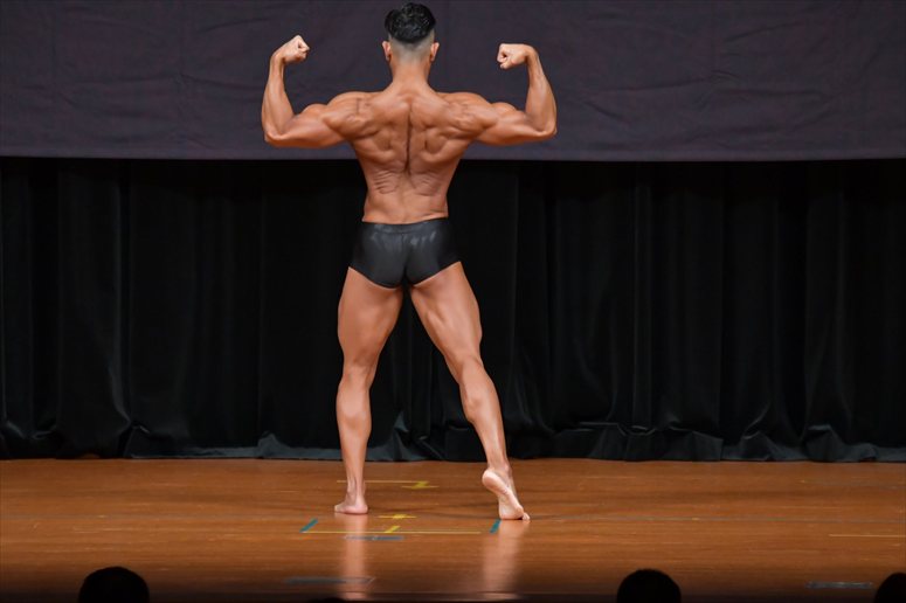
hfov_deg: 7.2
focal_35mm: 285
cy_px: 302
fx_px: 7169
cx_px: 453
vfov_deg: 4.8
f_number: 5.6
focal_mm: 190
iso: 4000
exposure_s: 1/400
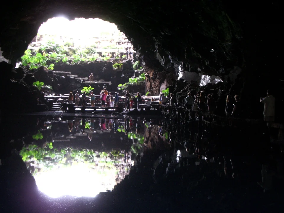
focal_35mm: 50
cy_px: 106
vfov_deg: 29.1
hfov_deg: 38.2
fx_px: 410
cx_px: 142
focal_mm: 8.2
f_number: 3.1
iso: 200
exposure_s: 1/15
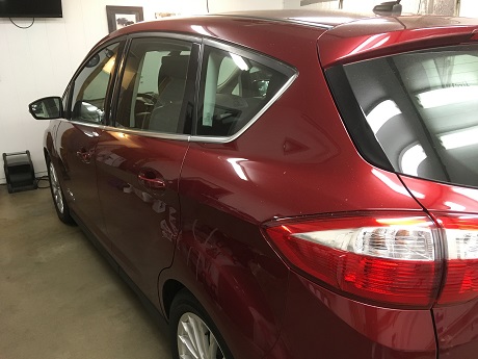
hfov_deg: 61.7
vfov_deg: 48.2
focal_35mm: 29
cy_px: 180
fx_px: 400
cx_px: 239
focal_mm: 4.15
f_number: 2.2
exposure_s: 1/30
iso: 125
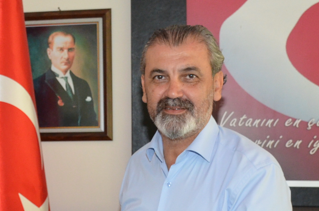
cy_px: 173
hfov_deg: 23.1
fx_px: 760
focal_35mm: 86
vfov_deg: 15.7
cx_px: 32
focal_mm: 20
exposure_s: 1/60
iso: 1600
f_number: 4
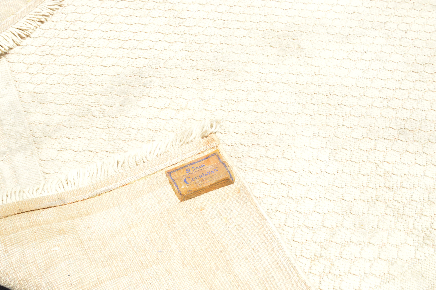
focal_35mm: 34
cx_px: 218
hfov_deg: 55.1
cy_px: 145
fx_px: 417
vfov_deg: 38.3
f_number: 8
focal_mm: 23
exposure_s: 1/160
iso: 100
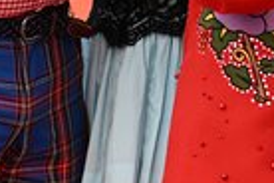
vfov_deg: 2.7
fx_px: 3790
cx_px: 556
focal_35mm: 498
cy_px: -181
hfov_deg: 4.1
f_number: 1.6
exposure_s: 1/1000
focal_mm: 85
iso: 200
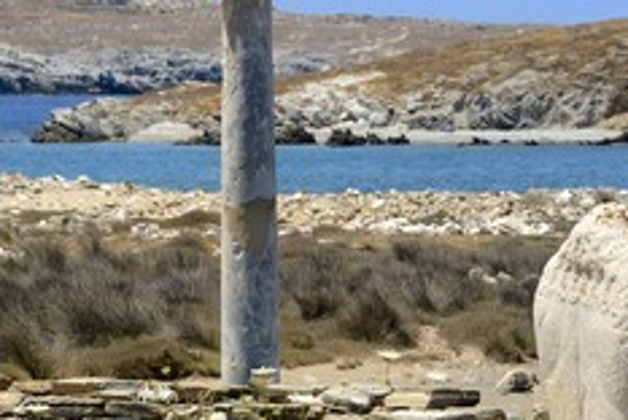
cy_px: 186
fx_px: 5816
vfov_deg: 4.1
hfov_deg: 6.2
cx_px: 275
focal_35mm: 333
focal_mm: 185
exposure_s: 1/320
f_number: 11
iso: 200
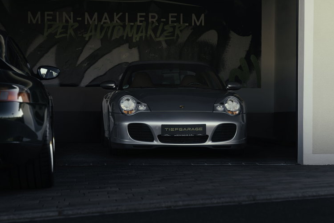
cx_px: 164
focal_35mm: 108
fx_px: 1002
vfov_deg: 12.7
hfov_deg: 18.9
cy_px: 114
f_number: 4
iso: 160
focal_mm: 70
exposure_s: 1/125
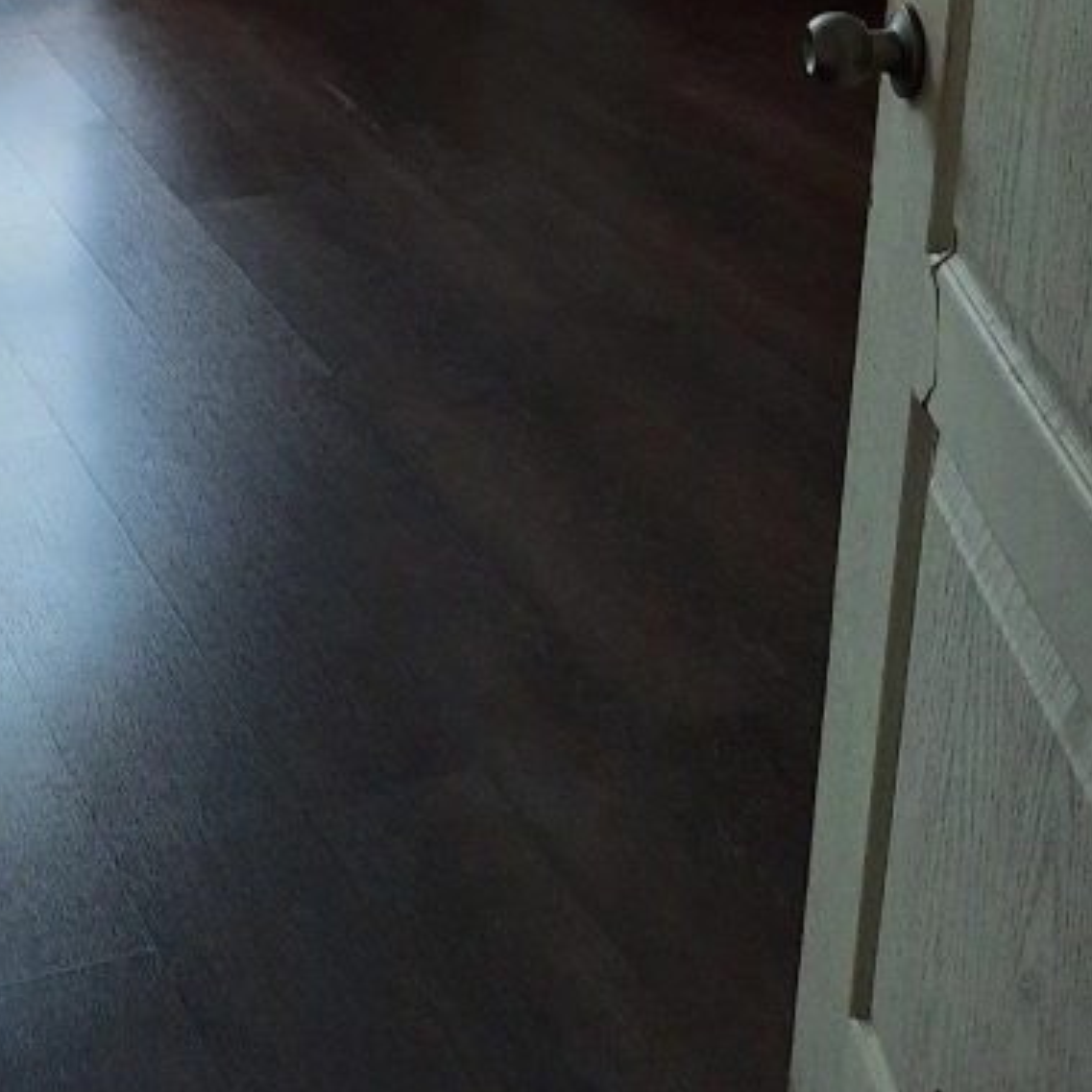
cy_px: -277
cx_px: 61
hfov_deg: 26.2
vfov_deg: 24.3
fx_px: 2248
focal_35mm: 63
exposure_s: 1/50
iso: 400
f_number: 2
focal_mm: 4.6
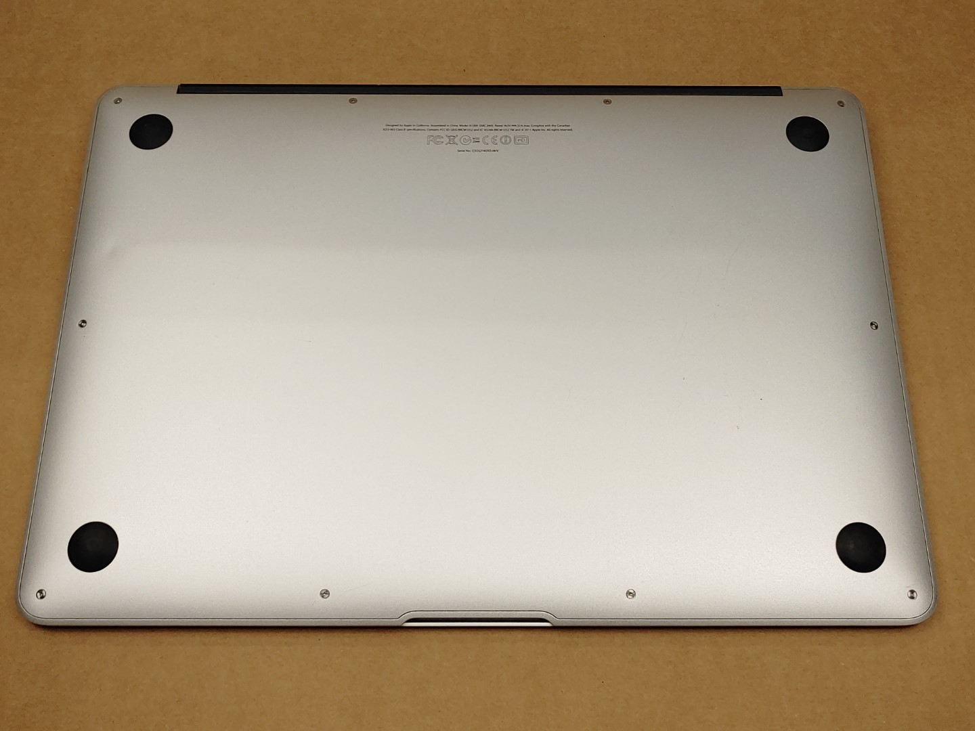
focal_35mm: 39
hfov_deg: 47.9
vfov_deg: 36.8
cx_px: 488
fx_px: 1098
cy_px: 366
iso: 50
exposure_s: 1/478
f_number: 1.8
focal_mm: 4.36
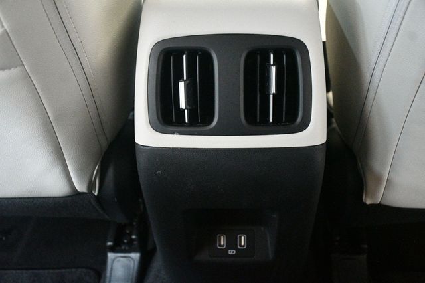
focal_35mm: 40
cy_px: 142
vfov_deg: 33.4
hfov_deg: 48.5
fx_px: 472
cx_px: 212
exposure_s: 1/60
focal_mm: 27
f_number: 4
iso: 10000
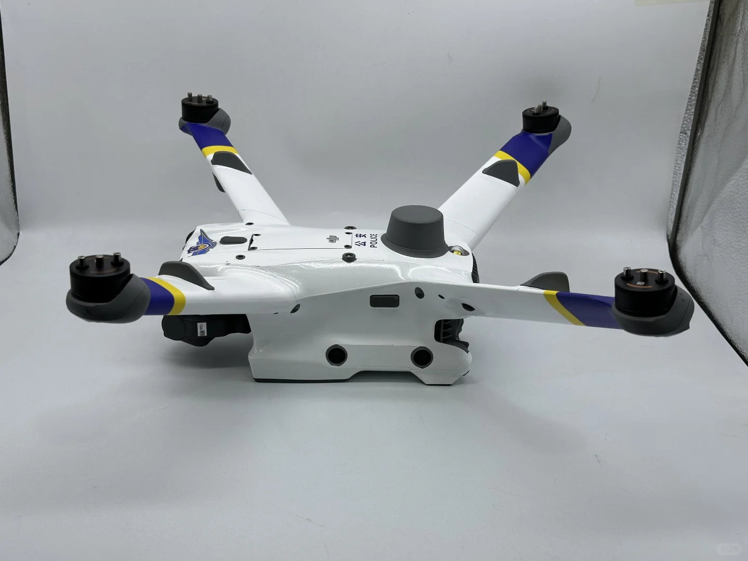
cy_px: 280
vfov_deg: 30.3
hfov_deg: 39.7
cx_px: 374
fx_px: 1037
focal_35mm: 48
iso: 64
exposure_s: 1/406
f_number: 1.78
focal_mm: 6.86
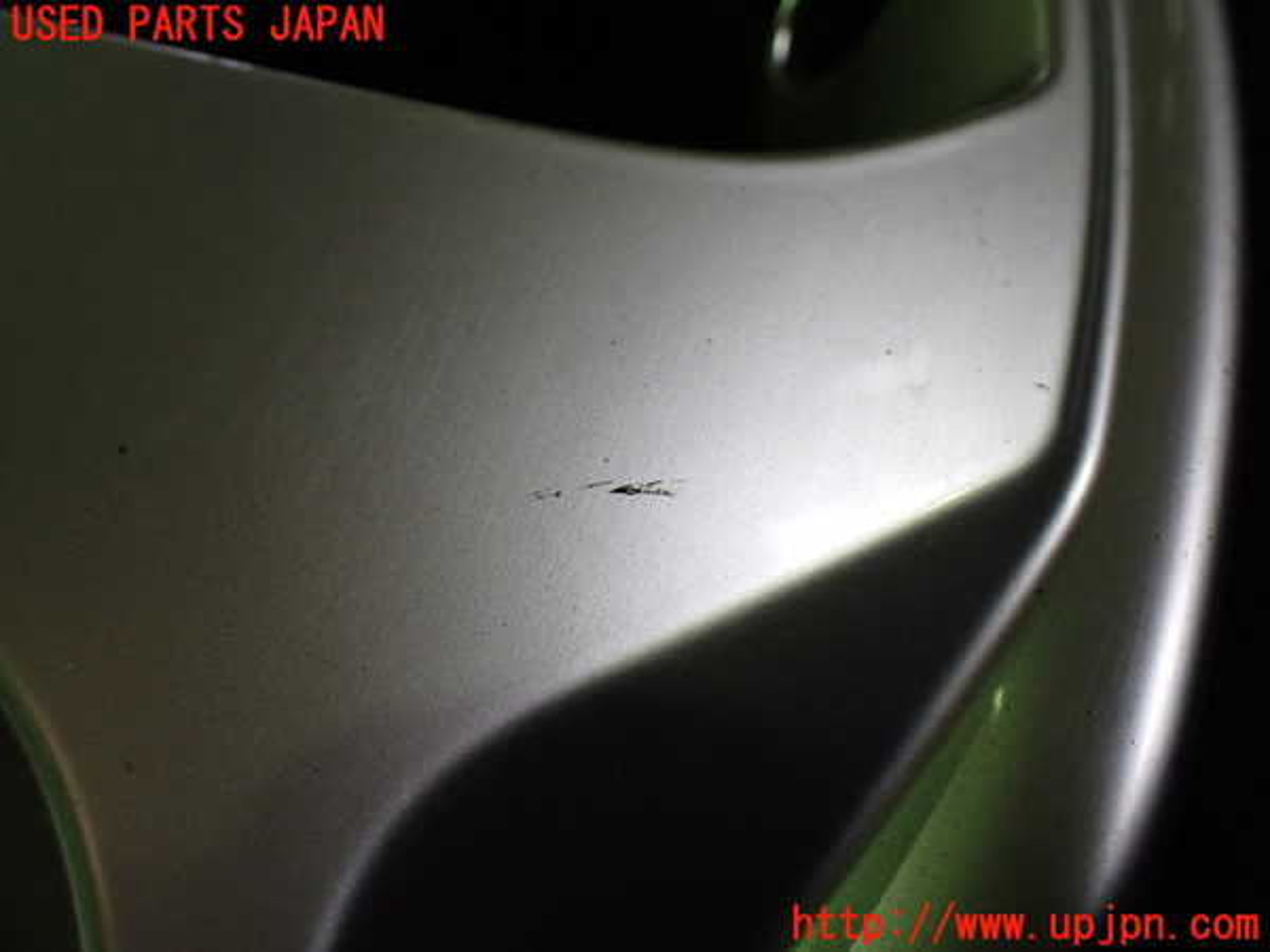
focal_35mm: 30
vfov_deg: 46.8
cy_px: 476
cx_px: 635
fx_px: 1101
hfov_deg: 60.0
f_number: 2.3
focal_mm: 5.4
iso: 400
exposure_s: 1/125
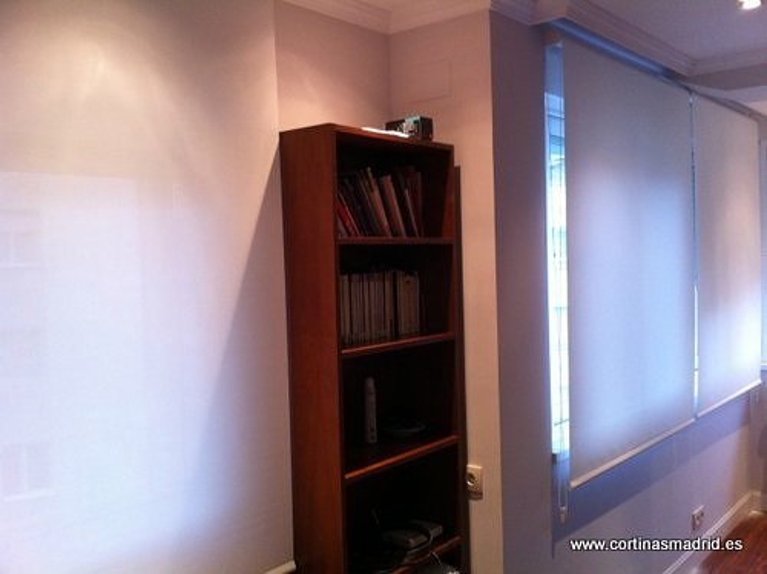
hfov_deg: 52.7
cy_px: 287
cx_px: 384
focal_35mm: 35
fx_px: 775
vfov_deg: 40.6
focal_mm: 3.85
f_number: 2.8
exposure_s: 1/17
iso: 200
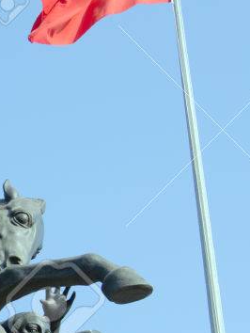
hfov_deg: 8.9
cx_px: -125
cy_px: 269
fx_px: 1575
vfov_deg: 12.0
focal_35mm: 164
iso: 100
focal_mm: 31
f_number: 8
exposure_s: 1/250
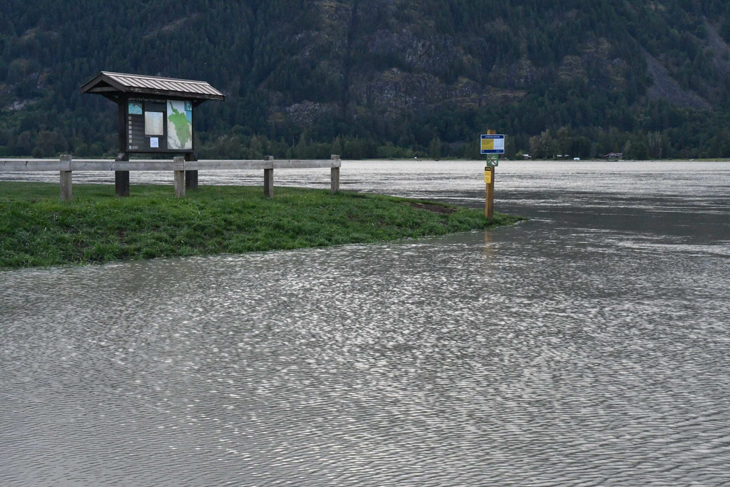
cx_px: 365
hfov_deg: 33.4
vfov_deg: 22.6
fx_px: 1217
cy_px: 244
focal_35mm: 60
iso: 6400
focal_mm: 40
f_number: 16
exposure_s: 1/1000
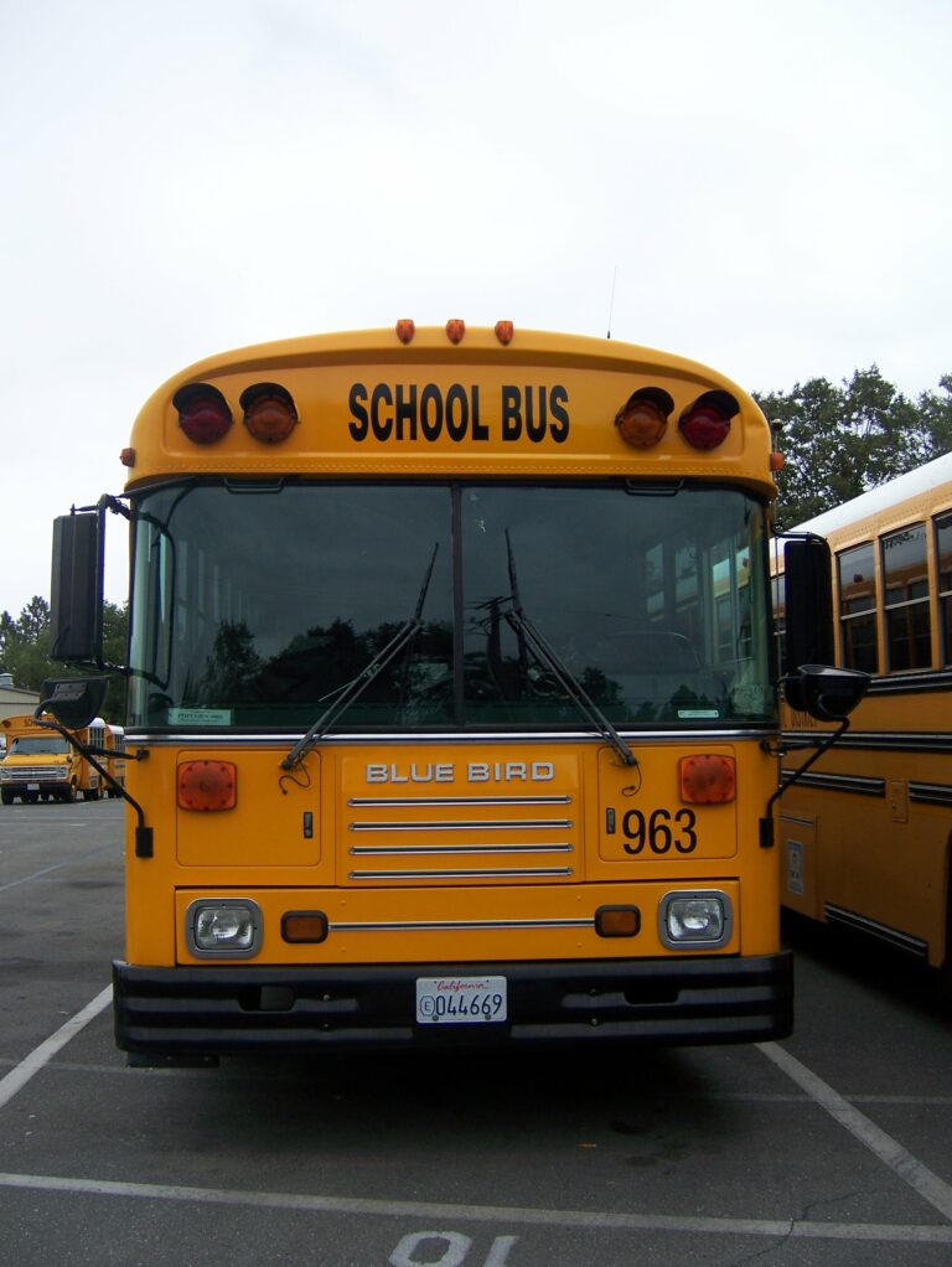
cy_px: 634
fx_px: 1318
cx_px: 476
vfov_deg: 51.3
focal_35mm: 36
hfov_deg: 39.7
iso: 80
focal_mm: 6
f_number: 2.8
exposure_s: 1/320
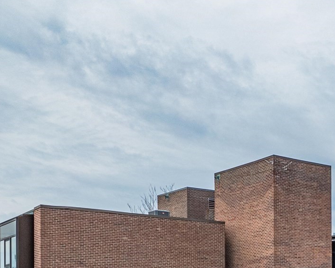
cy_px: 310
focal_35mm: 60
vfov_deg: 23.5
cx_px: 296
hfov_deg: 30.2
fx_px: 595
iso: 110
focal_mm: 8.38
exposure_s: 1/2000
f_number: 2.8
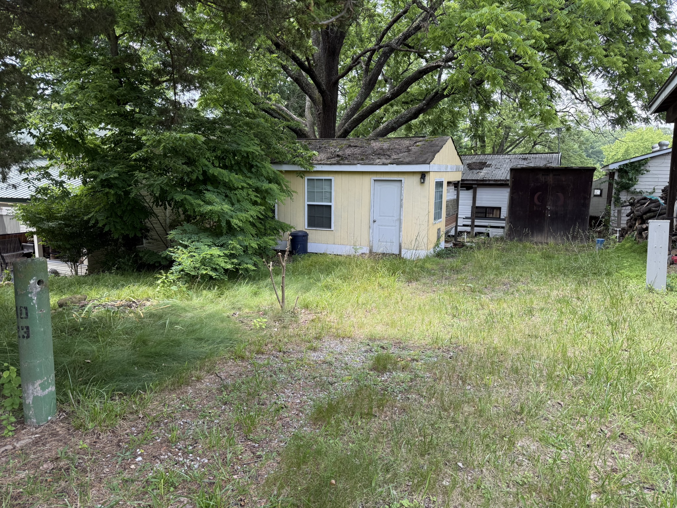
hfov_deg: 71.6
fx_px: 469
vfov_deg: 56.8
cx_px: 338
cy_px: 254
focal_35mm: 24
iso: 100
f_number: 1.78
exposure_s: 1/602
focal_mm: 6.76
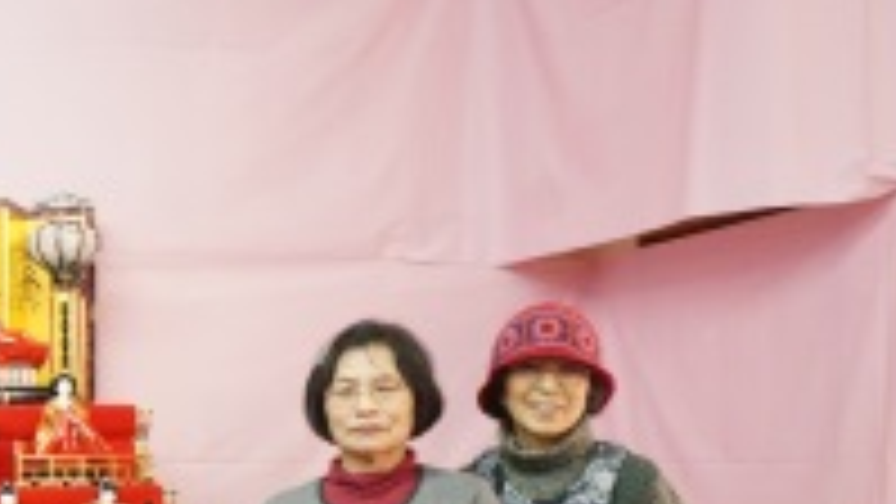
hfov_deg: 30.7
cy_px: 598
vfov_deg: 18.2
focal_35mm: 63
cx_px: -18
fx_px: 1497
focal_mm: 16
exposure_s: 1/25
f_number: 9
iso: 3200
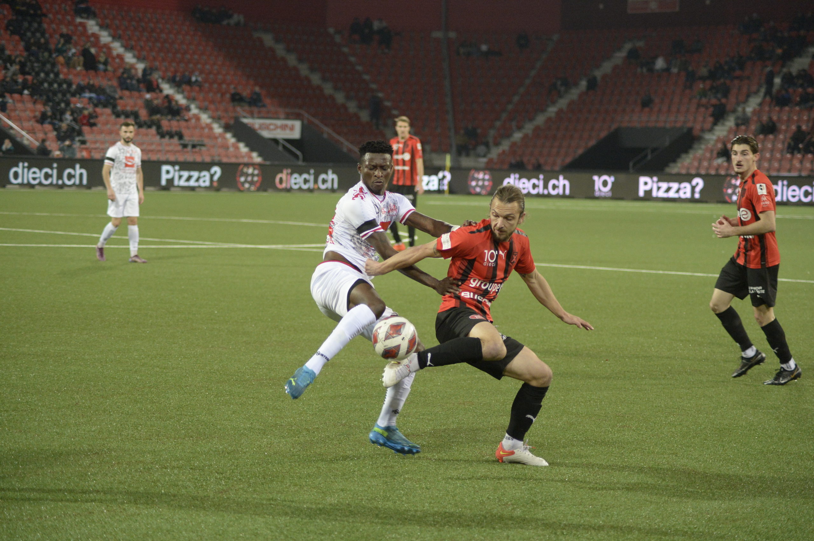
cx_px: 407
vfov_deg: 11.4
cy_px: 270
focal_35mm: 120
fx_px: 2710
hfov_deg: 17.1
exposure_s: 1/640
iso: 5600
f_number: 4.2
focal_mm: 120
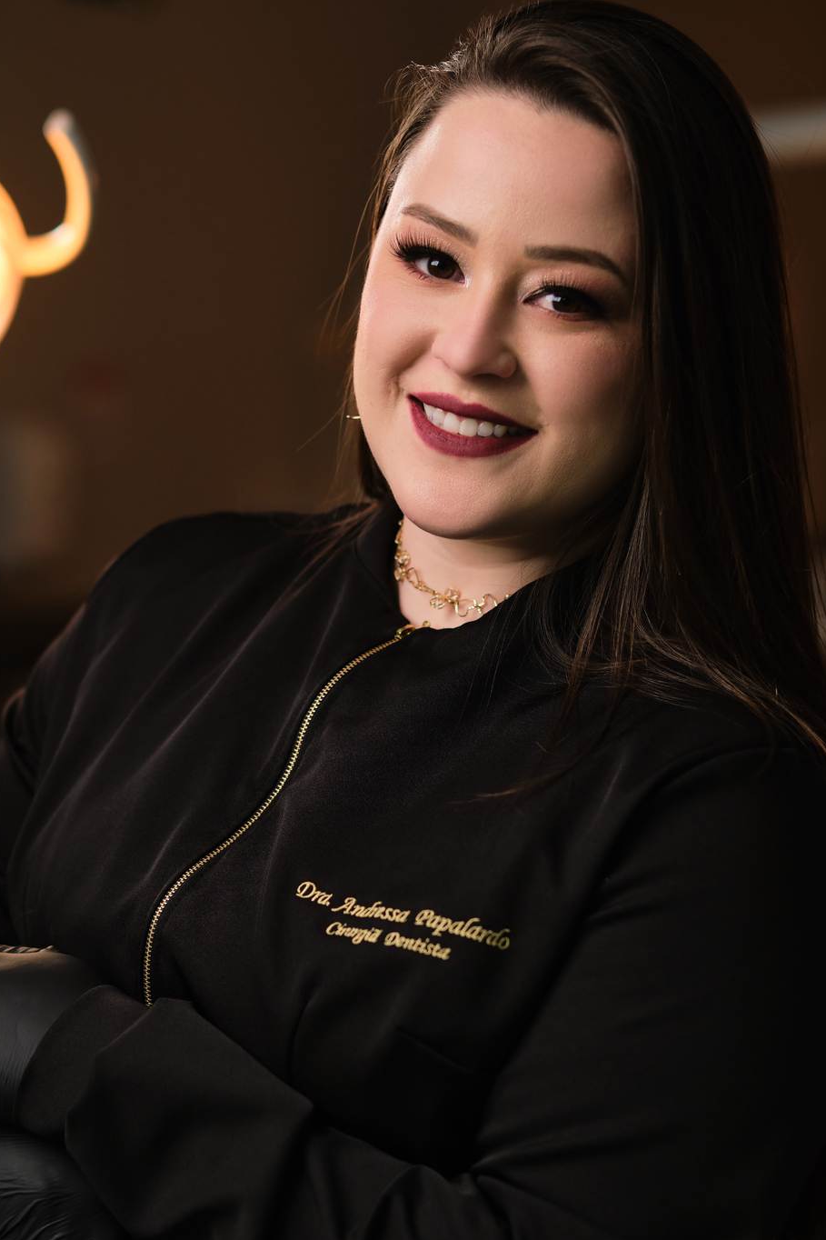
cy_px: 788
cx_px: 379
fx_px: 3408
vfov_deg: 20.6
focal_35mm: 99
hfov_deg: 13.8
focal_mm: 50
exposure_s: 1/125
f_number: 2
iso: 200
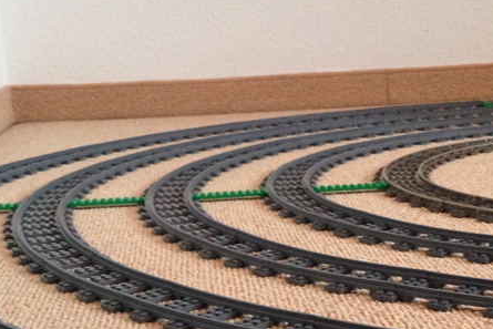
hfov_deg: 25.6
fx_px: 1082
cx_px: 296
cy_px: 234
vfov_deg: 17.2
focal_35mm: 79
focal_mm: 4.12
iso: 250
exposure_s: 1/20
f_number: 2.4
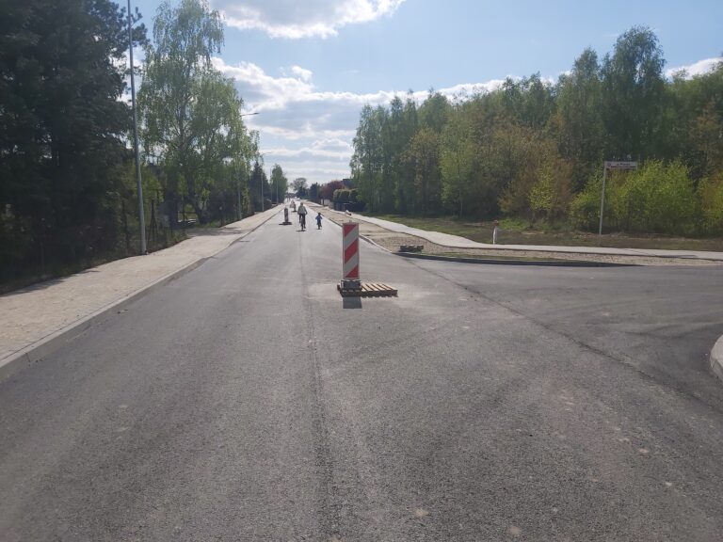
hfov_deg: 67.3
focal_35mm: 26
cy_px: 271
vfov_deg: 53.1
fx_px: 543
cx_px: 362
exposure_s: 1/5849
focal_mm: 3.92
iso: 64
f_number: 1.7
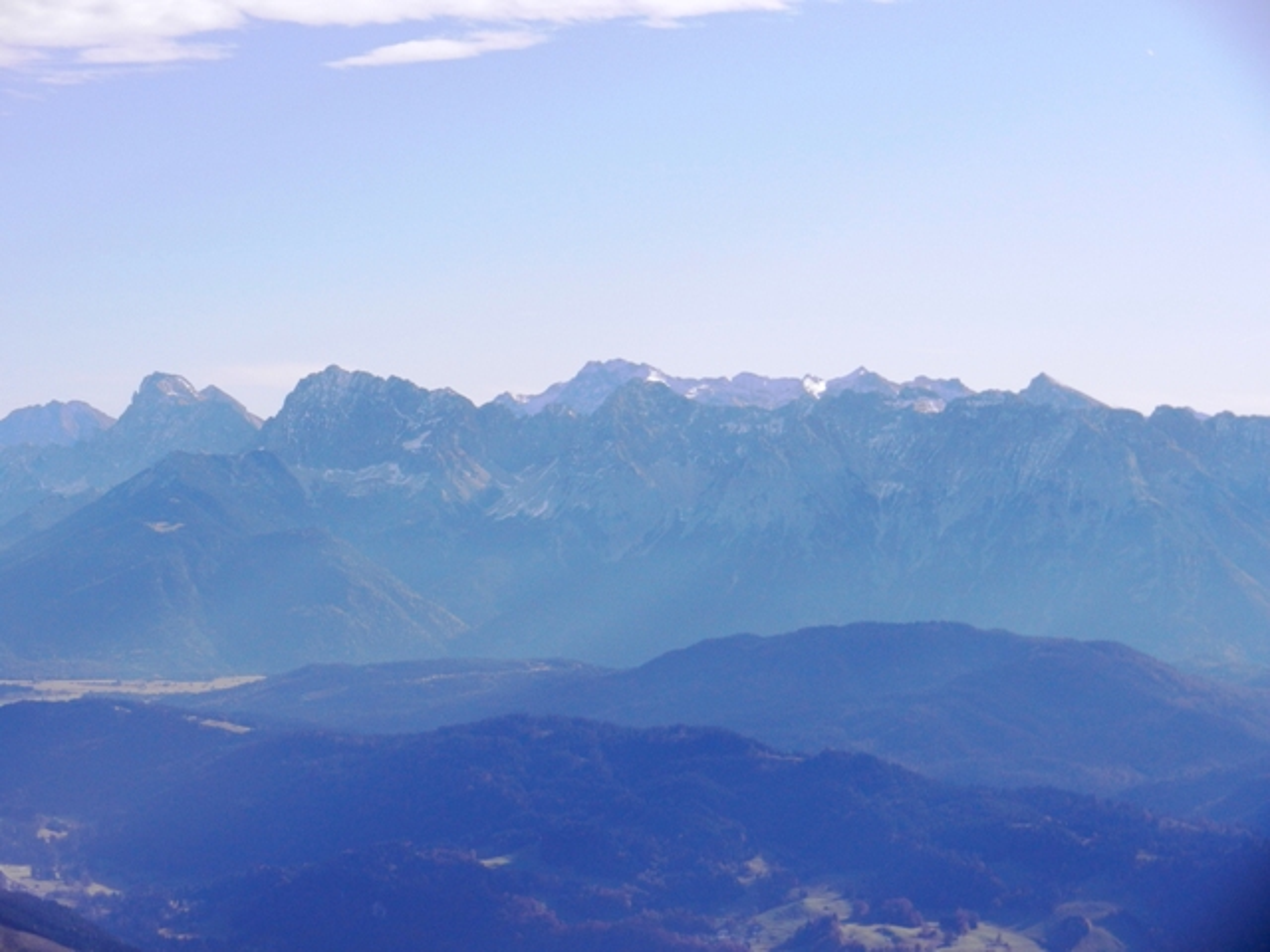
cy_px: 476
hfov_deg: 18.5
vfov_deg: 14.0
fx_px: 3889
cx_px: 635
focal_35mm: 106
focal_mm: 19.1
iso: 160
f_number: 5
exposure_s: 1/1000
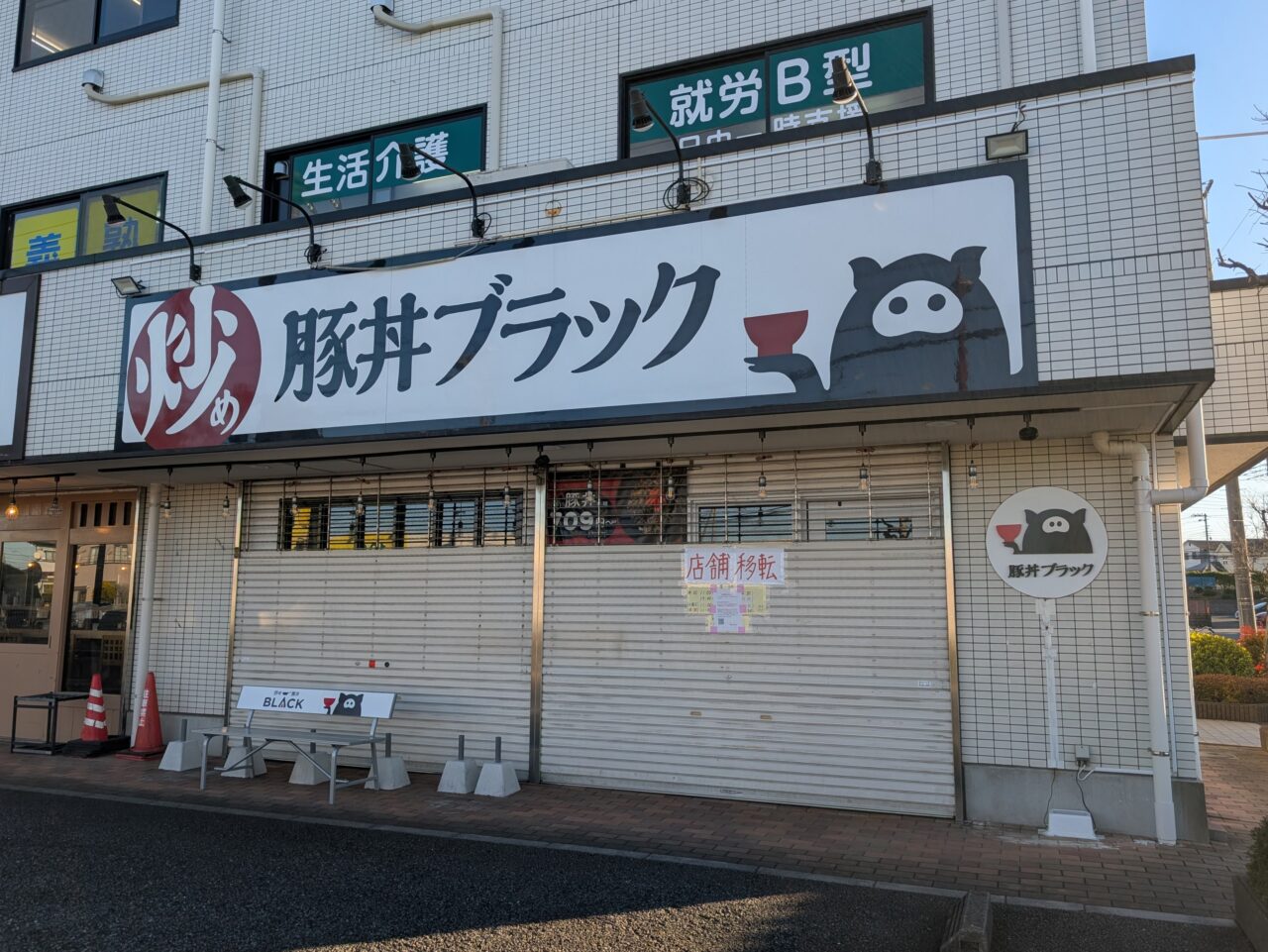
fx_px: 879
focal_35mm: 24
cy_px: 476
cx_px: 634
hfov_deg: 71.6
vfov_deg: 56.8
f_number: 1.68
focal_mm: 6.9
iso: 23
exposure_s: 1/536
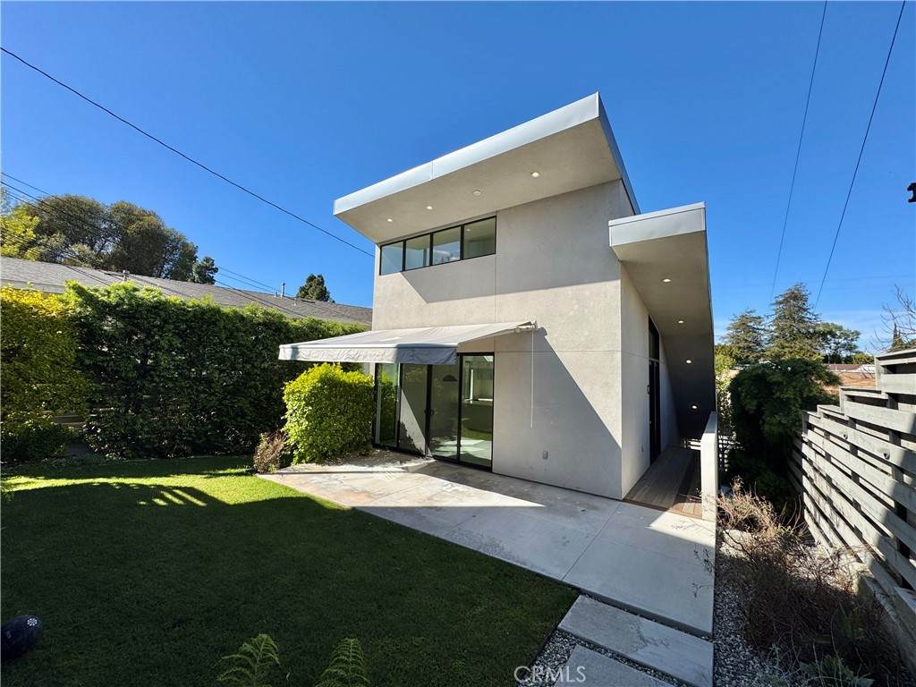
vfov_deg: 85.7
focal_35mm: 14
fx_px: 370
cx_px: 458
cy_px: 344
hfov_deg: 102.1
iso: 50
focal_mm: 2.22
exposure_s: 1/1748
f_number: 2.2
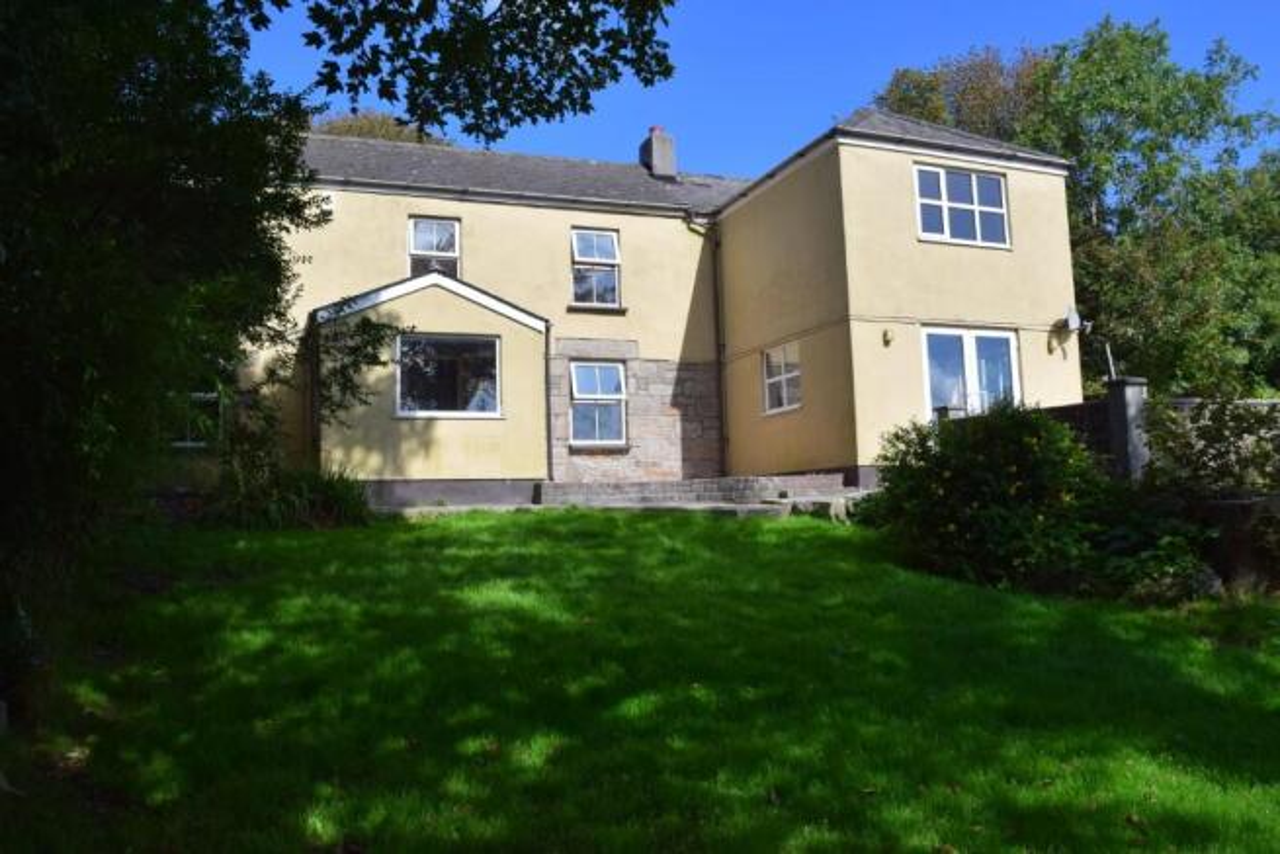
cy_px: 427
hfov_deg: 67.4
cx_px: 640
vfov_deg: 48.0
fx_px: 960
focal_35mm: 27
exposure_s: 1/500
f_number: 11
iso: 360
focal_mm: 18
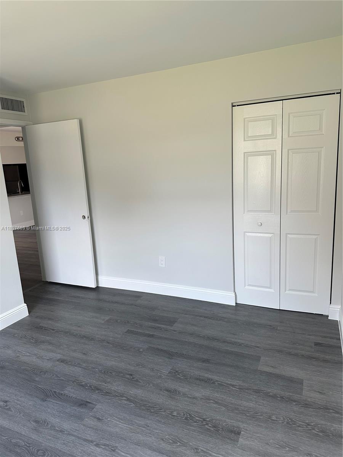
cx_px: 172
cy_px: 228
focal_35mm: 24
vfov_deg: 71.6
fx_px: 317
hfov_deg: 56.8
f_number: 1.78
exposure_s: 1/121
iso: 64
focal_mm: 6.86
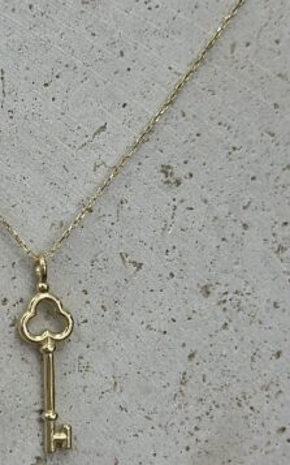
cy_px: 282
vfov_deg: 27.1
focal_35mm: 76
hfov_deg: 16.9
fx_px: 961
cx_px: 31
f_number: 1.78
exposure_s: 1/480
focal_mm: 6.86
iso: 80
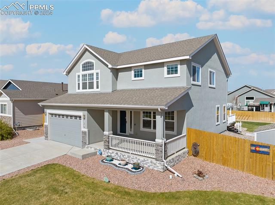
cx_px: 138
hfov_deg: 71.7
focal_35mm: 24
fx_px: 190
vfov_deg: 56.7
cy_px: 102
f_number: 2.8
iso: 100
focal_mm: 12.29
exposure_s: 1/1250
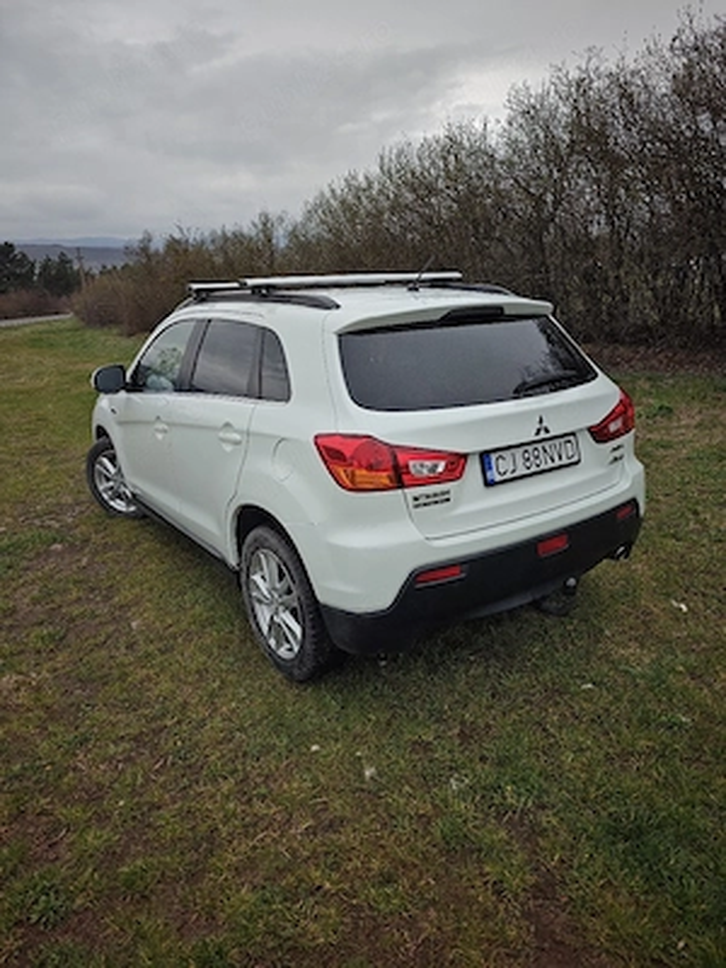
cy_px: 484
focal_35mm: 23
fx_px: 643
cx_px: 363
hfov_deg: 58.9
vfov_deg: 73.9
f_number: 1.6
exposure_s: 1/588
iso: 50
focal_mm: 6.06
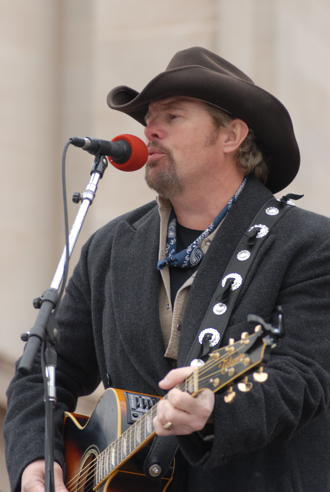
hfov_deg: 7.9
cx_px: 165
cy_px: 246
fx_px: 2386
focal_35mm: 174
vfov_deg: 11.8
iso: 250
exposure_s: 1/250
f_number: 8
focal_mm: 116
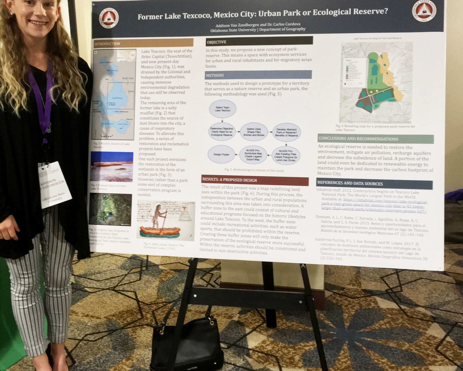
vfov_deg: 40.1
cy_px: 181
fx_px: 507
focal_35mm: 37
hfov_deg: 48.9
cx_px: 199
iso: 250
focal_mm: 4.15
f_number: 2.2
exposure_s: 1/15
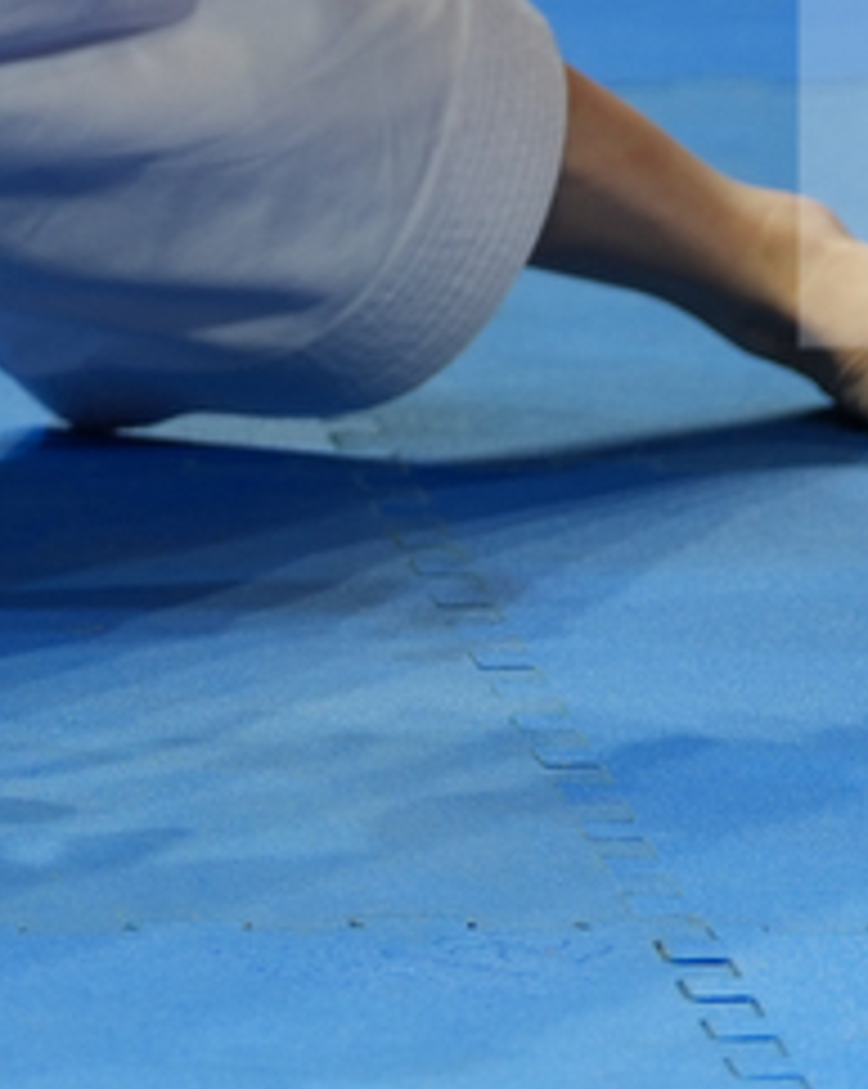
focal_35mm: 938
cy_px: -1220
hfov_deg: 1.6
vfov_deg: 2.1
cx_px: -1255
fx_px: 30178
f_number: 2.8
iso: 200
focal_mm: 151
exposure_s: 1/500
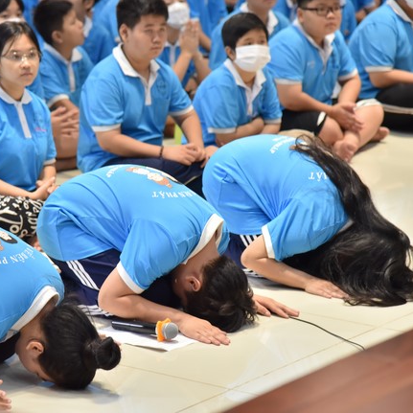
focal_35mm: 154
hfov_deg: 11.3
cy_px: 207
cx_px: 146
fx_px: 2079
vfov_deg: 11.3
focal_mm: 120
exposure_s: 1/125
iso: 1600
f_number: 4.5
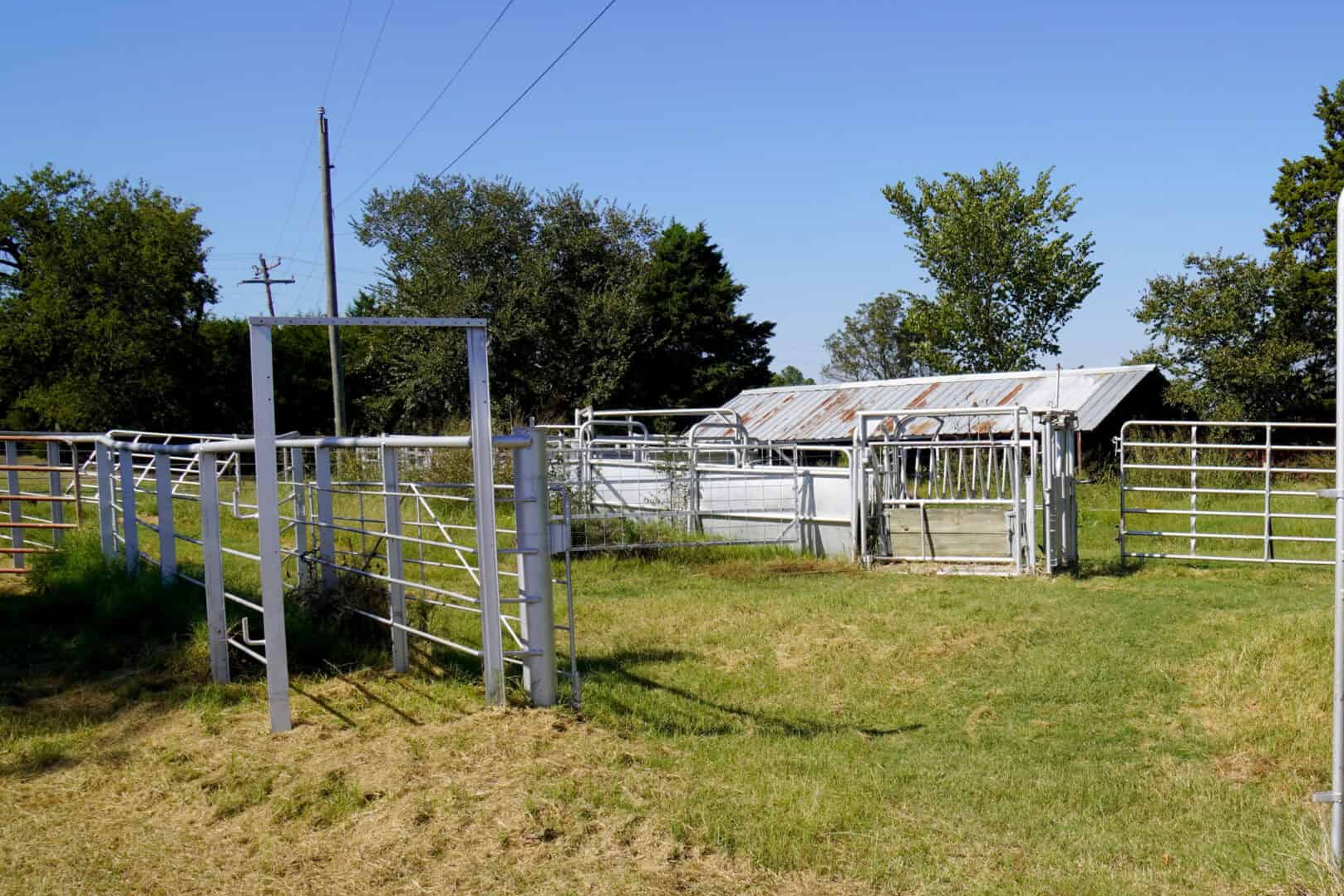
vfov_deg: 34.8
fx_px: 1419
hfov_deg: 48.8
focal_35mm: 38
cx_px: 1003
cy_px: 569
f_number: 10
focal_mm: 16
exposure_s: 1/160
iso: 100
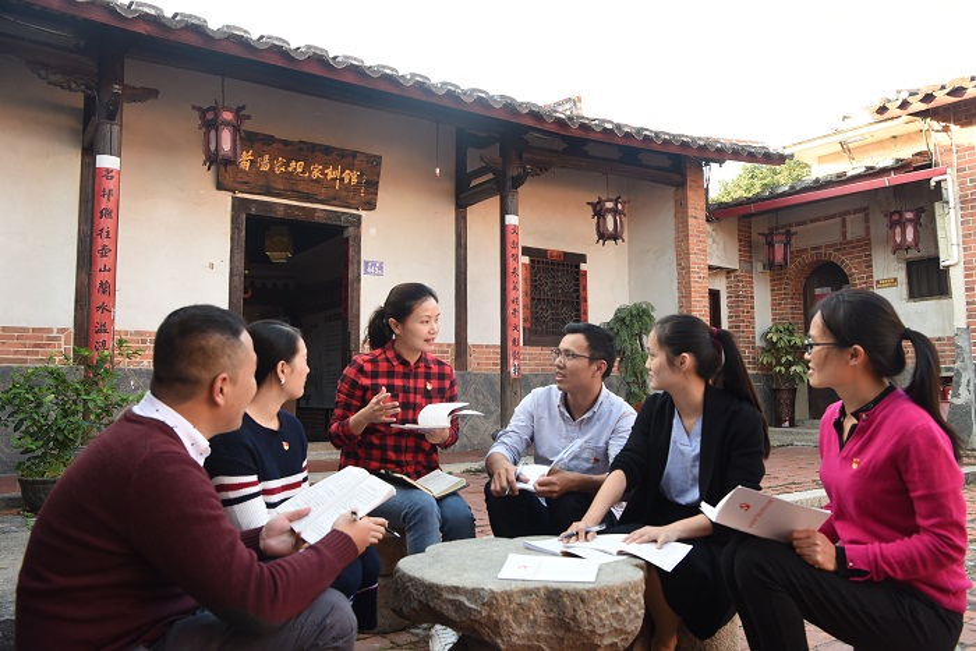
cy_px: 326
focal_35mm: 29
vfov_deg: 45.0
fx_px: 786
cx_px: 488
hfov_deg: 63.6
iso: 560
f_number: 5.6
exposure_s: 1/125
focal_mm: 29
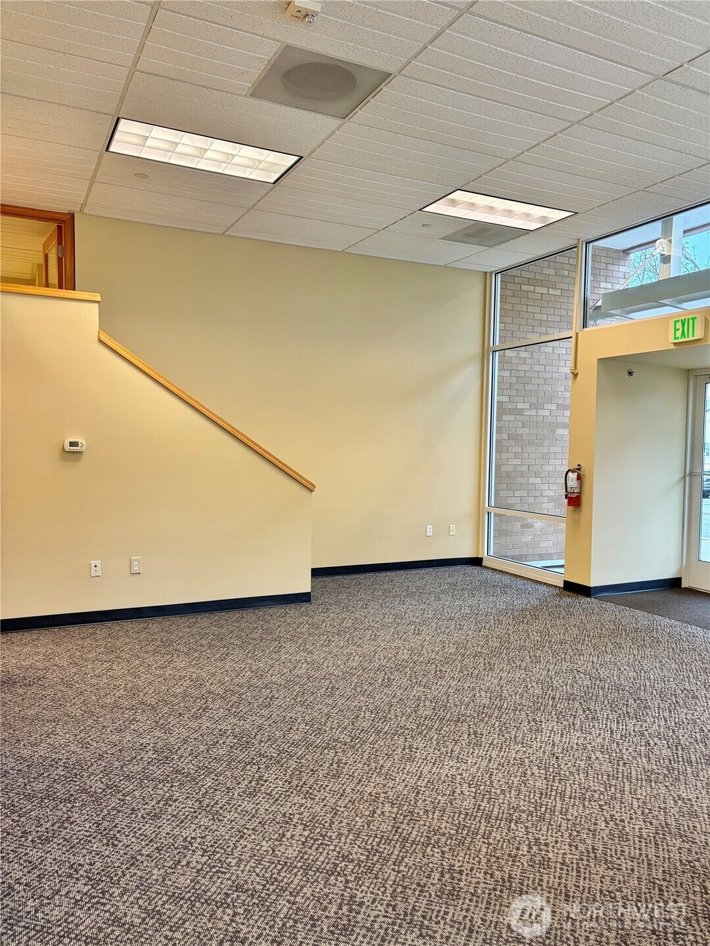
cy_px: 473
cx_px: 355
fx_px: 711
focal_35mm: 26
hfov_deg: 53.1
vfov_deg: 67.3
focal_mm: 5.96
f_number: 1.6
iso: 160
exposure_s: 1/120
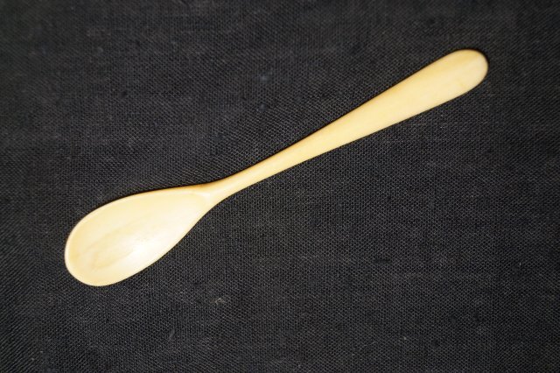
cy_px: 186
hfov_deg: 37.9
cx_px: 280
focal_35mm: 52
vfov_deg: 25.7
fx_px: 816
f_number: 5
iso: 3200
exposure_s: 1/60
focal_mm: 35
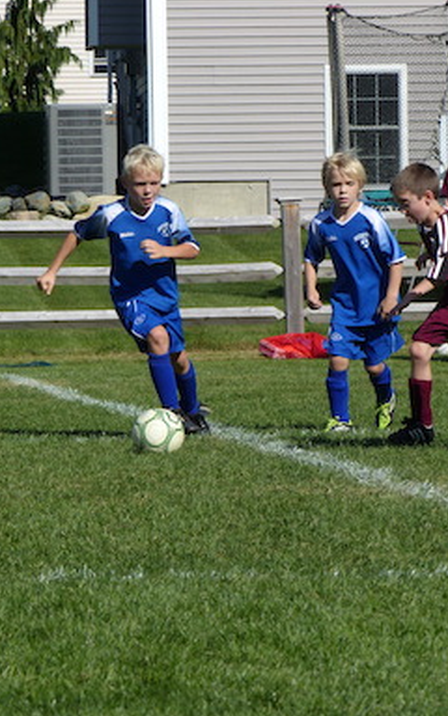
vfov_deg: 6.3
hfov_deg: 4.0
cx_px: 309
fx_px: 6466
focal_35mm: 331
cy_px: 349
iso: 100
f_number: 4
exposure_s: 1/1600
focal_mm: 40.4
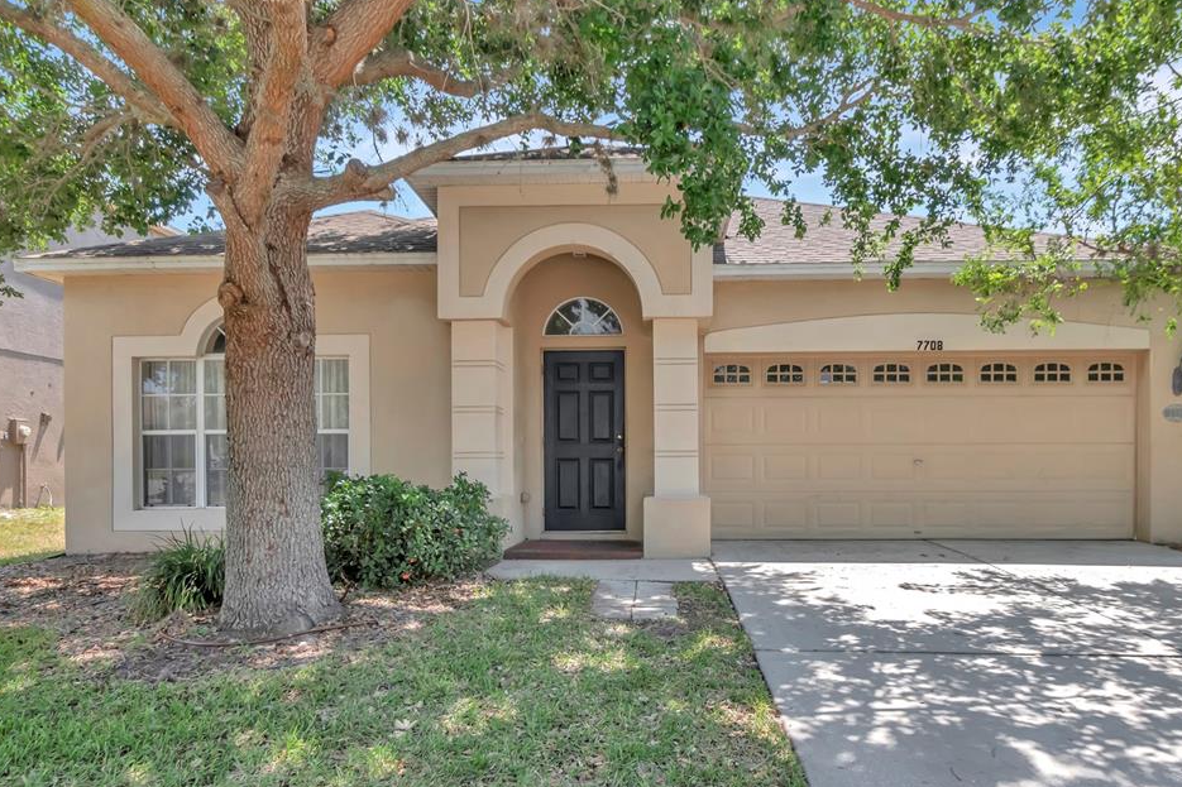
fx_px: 755
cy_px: 413
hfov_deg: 76.0
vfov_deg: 55.1
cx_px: 631
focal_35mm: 23
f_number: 7.1
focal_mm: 14
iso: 640
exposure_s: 1/640
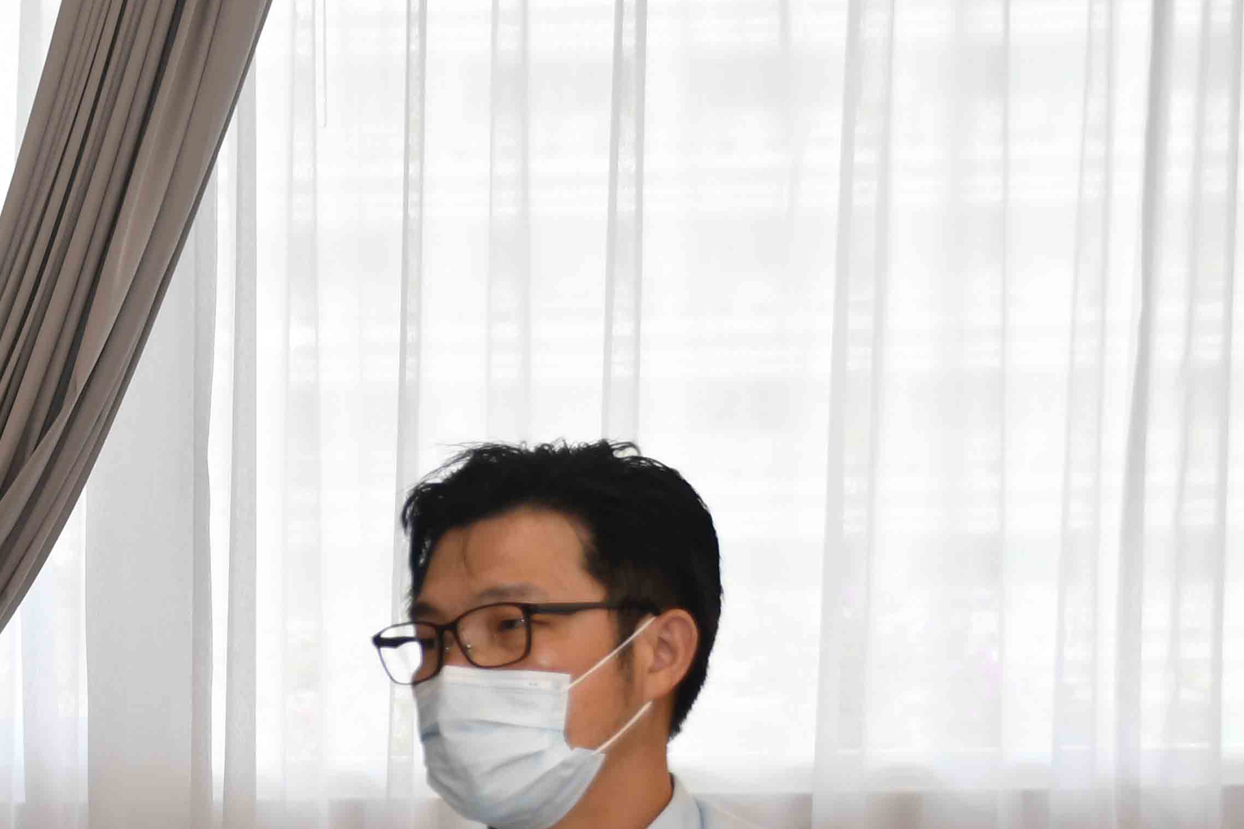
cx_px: 62
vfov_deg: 9.8
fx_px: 4803
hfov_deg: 14.6
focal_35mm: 139
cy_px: 856
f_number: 4.2
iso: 250
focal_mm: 38
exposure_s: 1/60
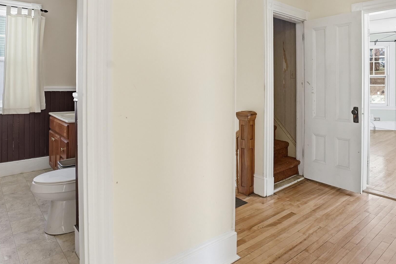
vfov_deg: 53.8
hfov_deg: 76.0
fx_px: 253
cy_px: 85
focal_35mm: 23
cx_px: 211
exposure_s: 1/500
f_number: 11
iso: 200
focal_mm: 10
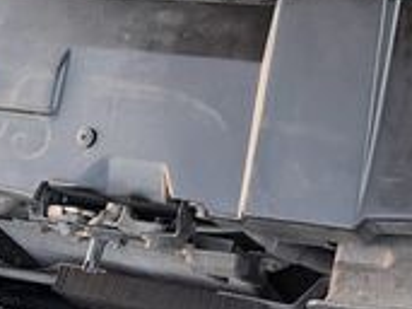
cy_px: -188
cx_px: 357
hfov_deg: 21.4
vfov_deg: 14.9
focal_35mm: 90
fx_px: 1070
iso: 200
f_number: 1.78
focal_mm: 6.76
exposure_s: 1/76
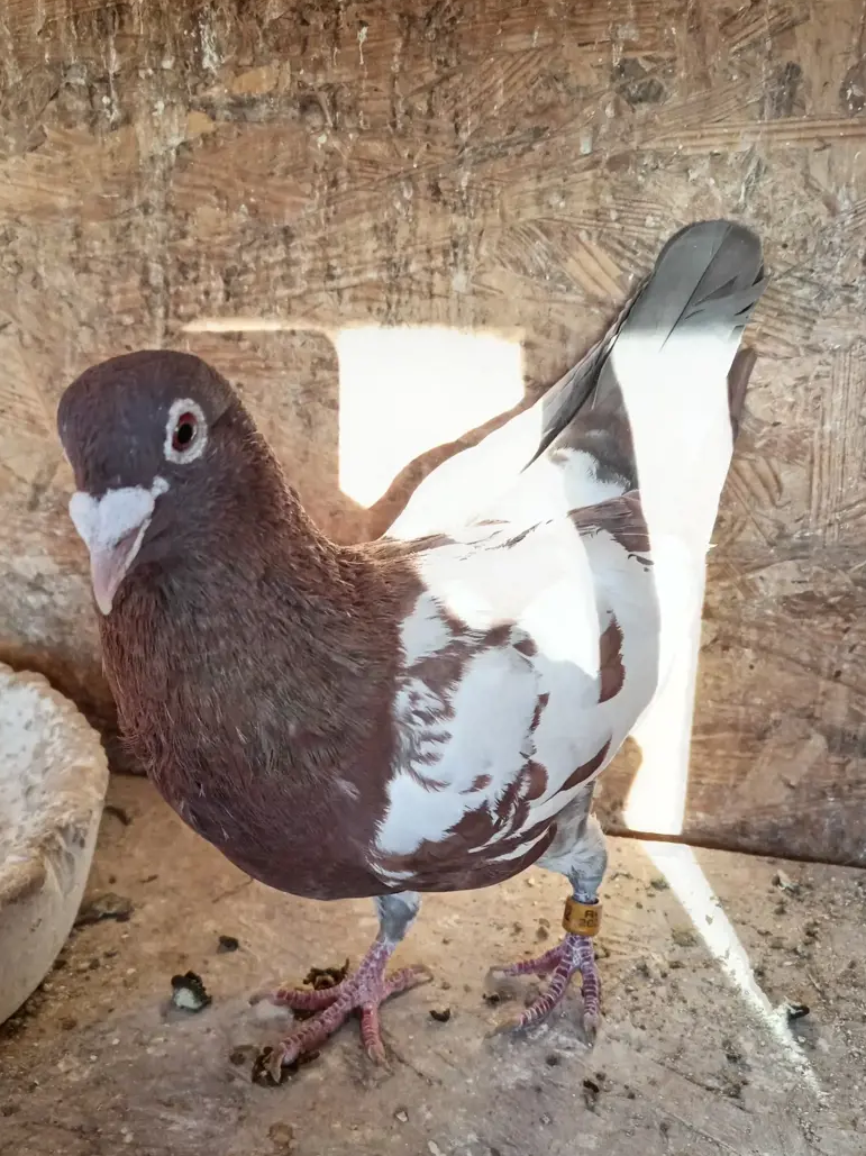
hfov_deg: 40.6
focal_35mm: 35
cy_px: 675
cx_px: 382
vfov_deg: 52.4
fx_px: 1168
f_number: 1.9
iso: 529
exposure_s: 1/100
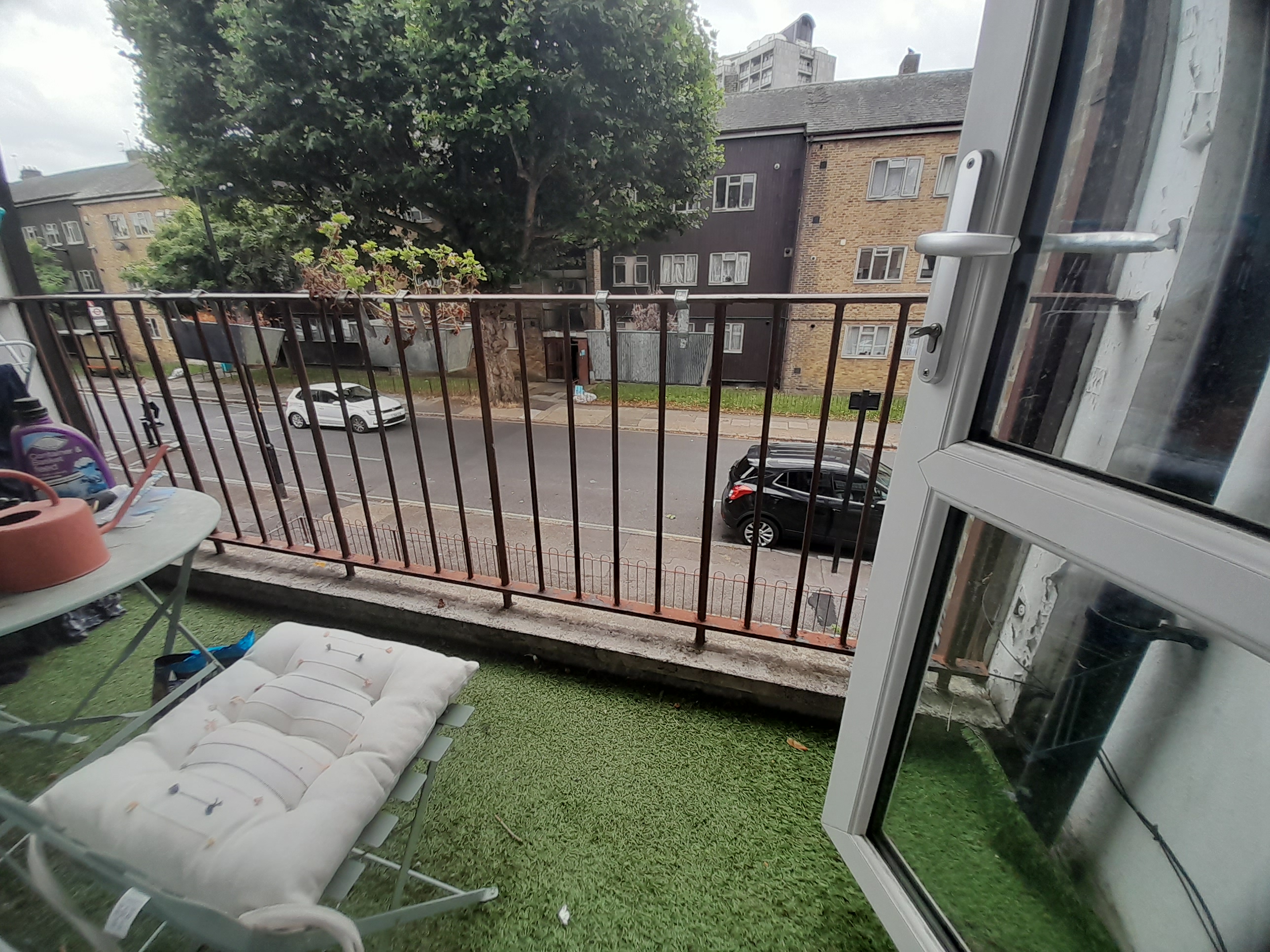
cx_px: 635
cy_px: 476
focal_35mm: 13
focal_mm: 1.13
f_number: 2.2
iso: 40
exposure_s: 1/142
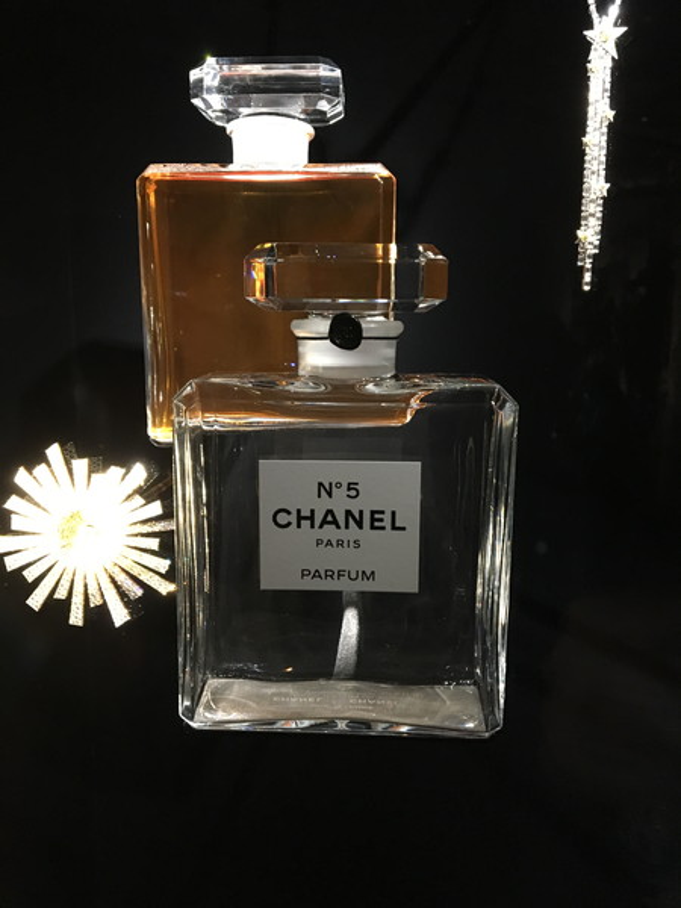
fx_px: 761
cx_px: 340
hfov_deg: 48.2
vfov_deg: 61.7
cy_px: 454
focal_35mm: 29
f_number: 2.2
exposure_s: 1/15
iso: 200
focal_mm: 4.15
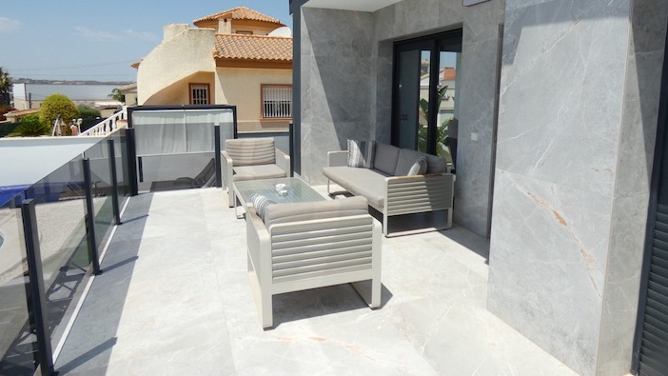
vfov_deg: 51.1
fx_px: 390
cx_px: 334
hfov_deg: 81.2
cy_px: 145
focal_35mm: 22
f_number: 2.8
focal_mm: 3.6
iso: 80
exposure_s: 1/2000
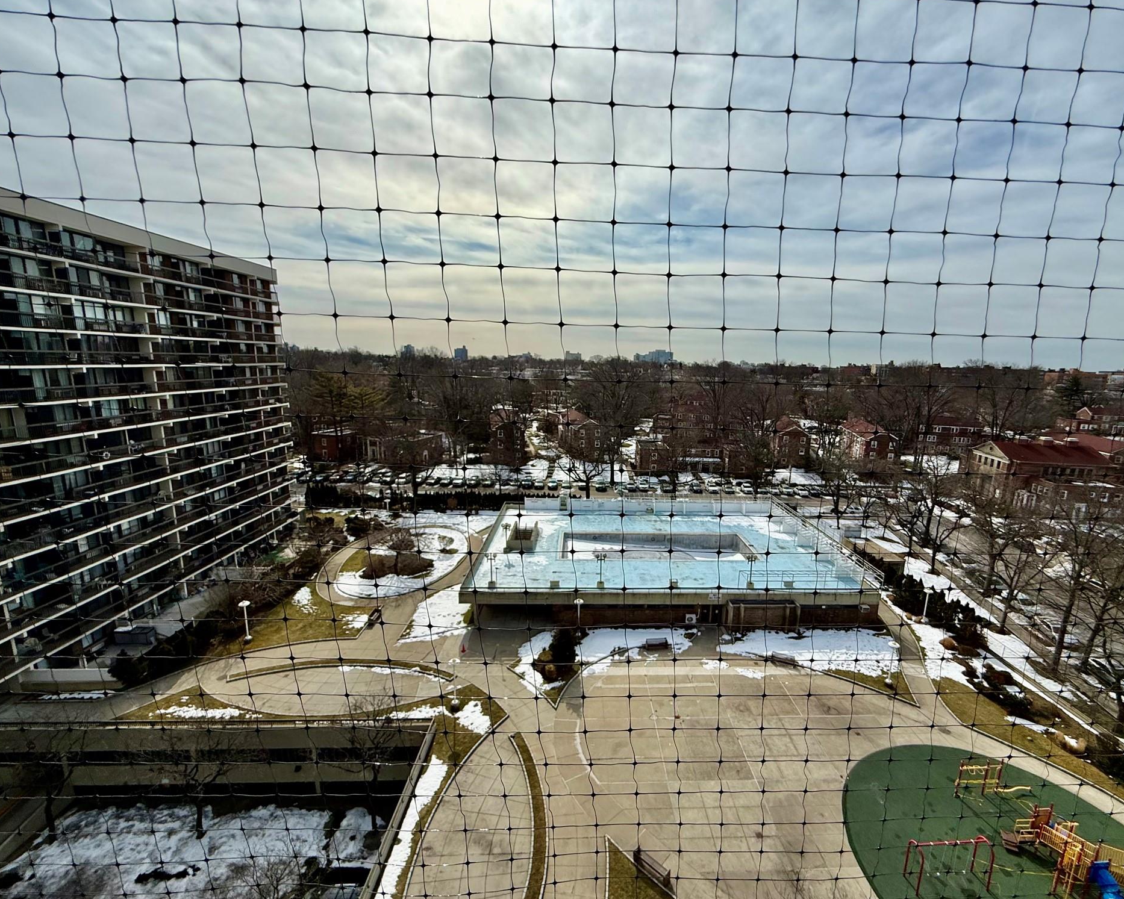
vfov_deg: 84.0
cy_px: 458
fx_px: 499
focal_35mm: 15
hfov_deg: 96.6
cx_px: 610
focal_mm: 2.22
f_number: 2.2
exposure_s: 1/4425
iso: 50
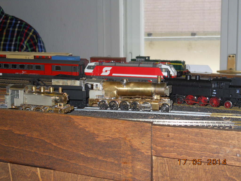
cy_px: 90
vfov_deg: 22.3
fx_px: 459
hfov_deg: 29.4
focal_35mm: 66
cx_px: 120
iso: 200
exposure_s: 1/60
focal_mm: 11.7
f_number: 4.3
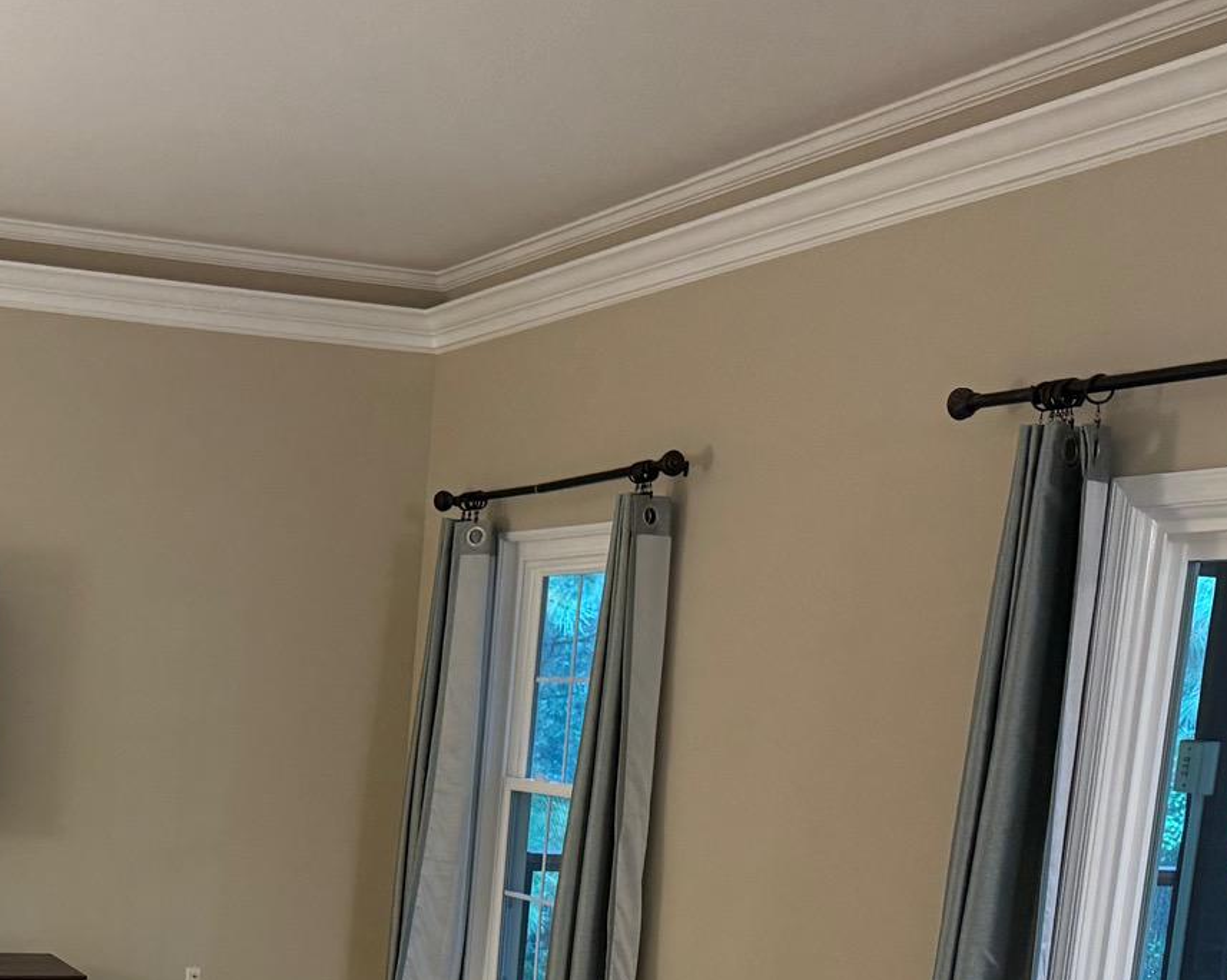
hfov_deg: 32.5
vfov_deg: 25.4
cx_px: 218
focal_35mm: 56
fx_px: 2033
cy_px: 1044
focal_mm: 6.76
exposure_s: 1/60
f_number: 1.78
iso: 500
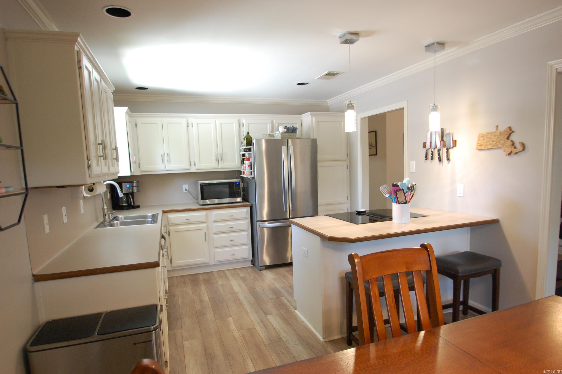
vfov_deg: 59.4
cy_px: 187
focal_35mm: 21
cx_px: 281
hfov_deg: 81.3
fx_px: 328
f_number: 4
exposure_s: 1/30
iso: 800
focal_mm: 14
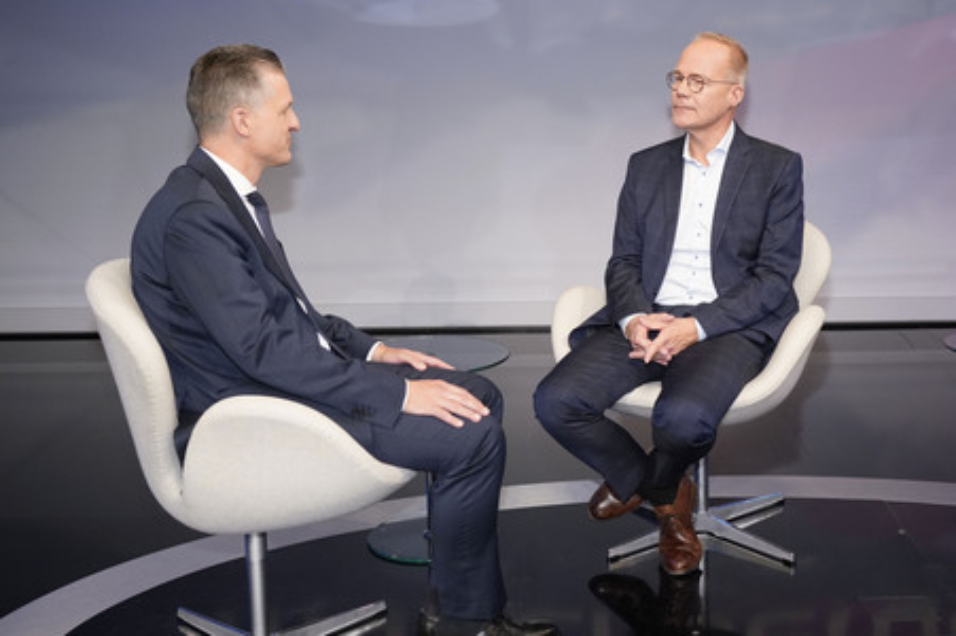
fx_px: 929
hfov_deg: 54.5
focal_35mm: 35
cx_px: 478
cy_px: 318
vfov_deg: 37.8
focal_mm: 35
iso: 2000
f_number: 5.6
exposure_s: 1/125
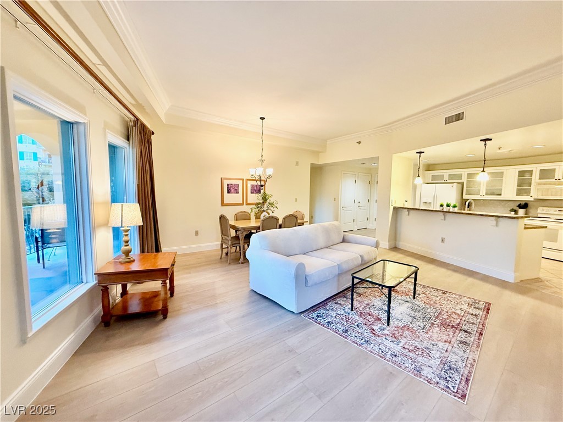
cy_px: 211
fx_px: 228
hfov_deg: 102.1
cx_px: 282
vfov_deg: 85.7
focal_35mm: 14
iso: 250
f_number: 2.2
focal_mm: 2.22
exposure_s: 1/60
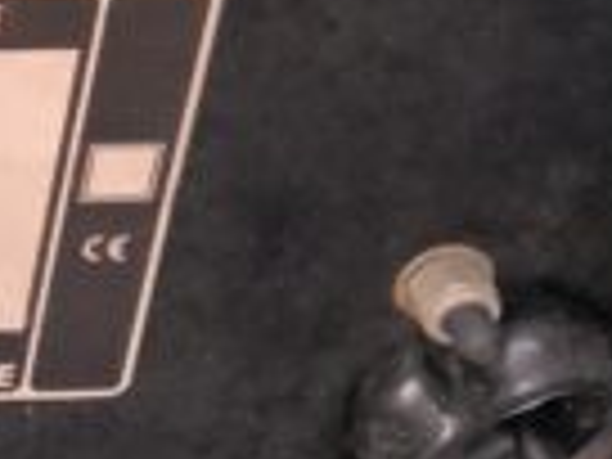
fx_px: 2404
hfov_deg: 13.8
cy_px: 0
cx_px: -256
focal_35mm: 136
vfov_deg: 10.8
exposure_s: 1/32
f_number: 1.8
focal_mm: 3
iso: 320
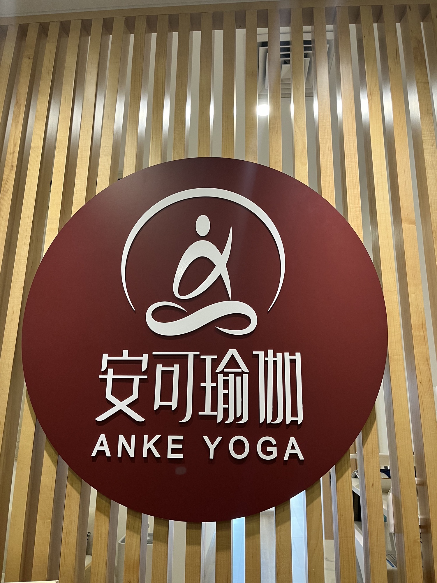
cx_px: 218
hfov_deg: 53.1
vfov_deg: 67.3
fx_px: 438
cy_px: 292
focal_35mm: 26
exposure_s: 1/50
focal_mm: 5.1
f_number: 1.6
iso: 80
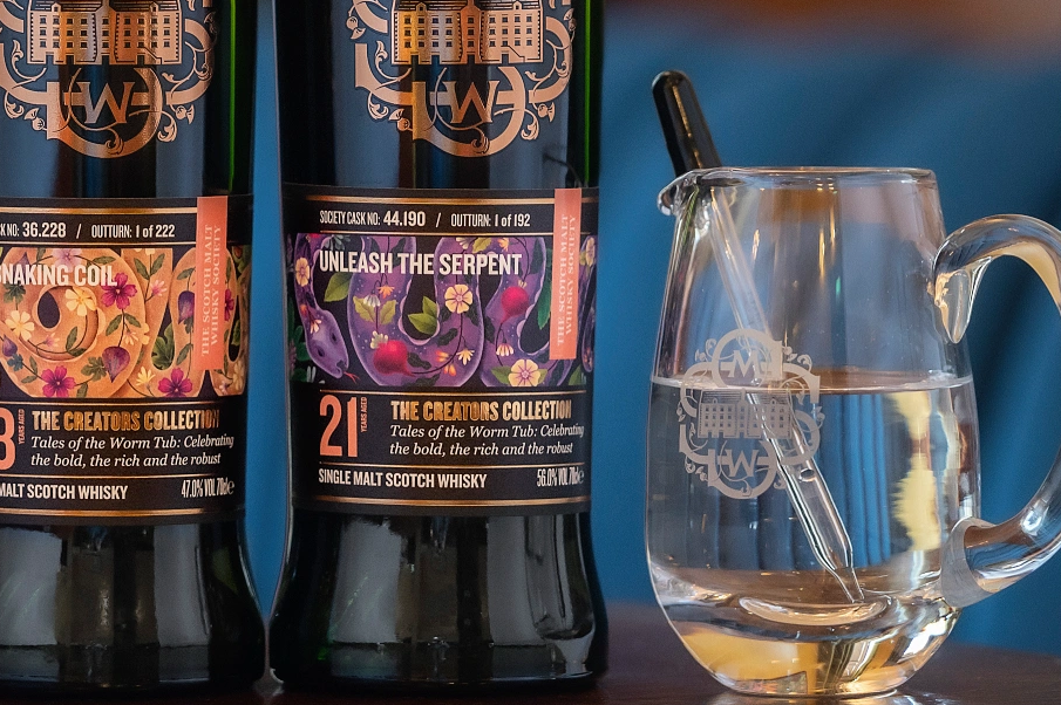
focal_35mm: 334
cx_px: 140
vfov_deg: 4.1
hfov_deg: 6.2
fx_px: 9836
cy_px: 6
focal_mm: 150
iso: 1250
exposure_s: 1/60
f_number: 3.2
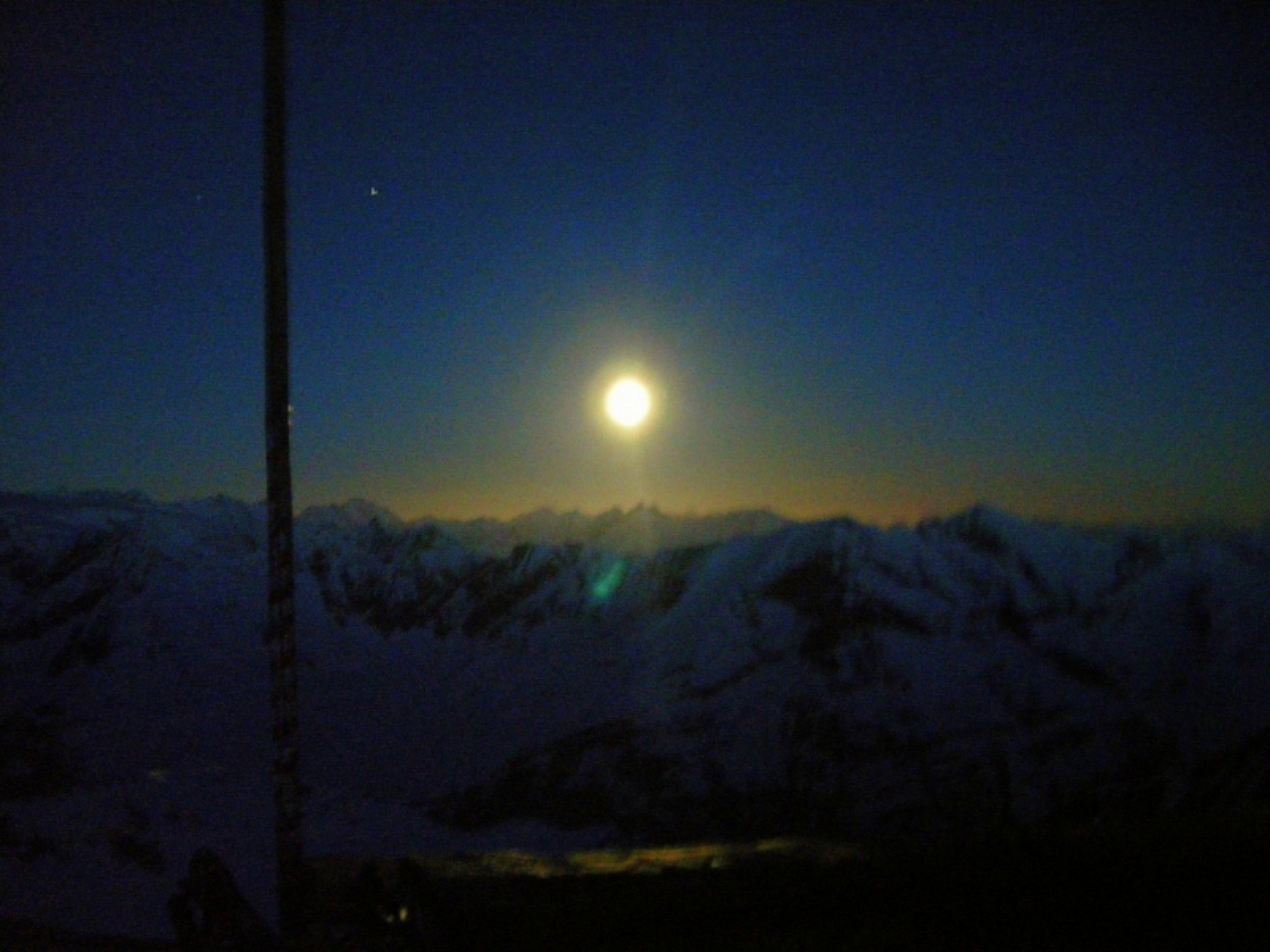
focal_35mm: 35
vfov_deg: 40.7
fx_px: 1284
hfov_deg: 52.6
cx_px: 635
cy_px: 476
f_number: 2.7
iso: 800
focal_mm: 7.5
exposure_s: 2
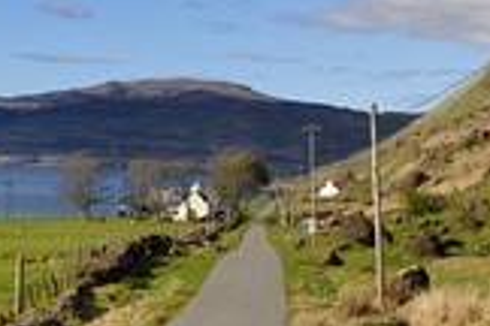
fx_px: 1769
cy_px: 30
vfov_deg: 10.5
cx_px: 402
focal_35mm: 130
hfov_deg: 15.6
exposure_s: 1/640
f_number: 11
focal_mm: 50
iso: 200
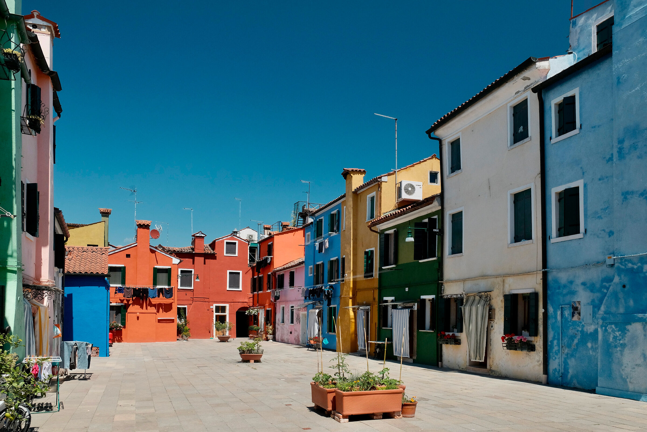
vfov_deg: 47.9
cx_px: 324
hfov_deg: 67.4
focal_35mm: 27
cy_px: 216
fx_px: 485
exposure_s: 1/500
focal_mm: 18
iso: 800
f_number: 8
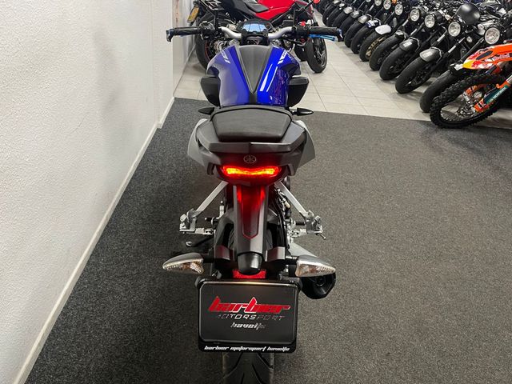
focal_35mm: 26
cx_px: 256
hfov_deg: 67.3
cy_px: 192
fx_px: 385
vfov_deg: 53.1
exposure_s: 1/50
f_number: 1.6
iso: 160
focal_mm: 5.1
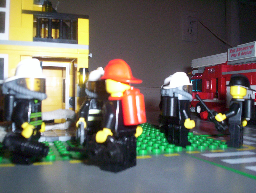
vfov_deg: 37.9
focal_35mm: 38
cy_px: 96
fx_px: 282
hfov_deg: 48.9
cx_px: 128
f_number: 4.5
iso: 140
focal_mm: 4.99
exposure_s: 1/60
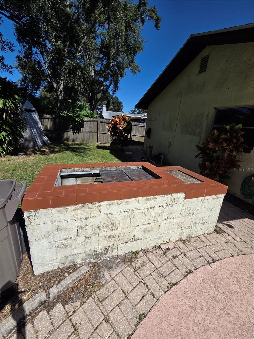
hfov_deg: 89.9
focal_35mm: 13
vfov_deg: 106.2
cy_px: 170
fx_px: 127
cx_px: 127
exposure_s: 1/2897
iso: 50
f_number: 2.2
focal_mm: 2.2
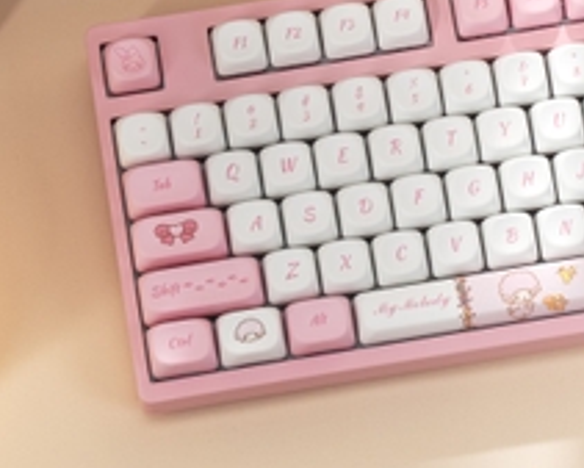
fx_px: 3873
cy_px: 172
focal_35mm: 224
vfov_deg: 6.9
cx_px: 448
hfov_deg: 8.6
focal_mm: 70
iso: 640
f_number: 8
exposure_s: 1/160
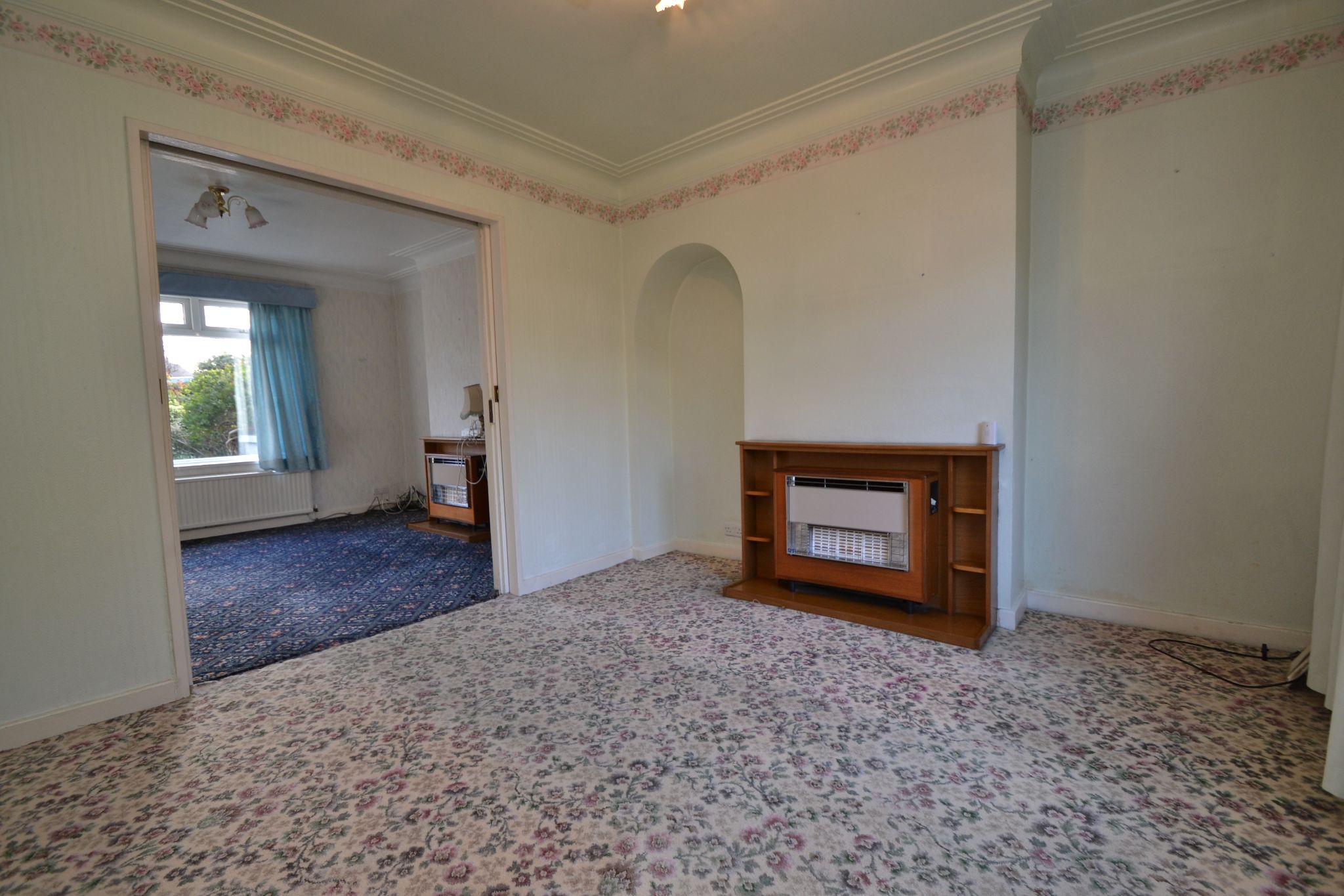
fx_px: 560
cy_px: 448
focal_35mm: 15
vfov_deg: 77.3
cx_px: 672
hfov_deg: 100.4
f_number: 4.5
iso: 400
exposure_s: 1/80
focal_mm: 10
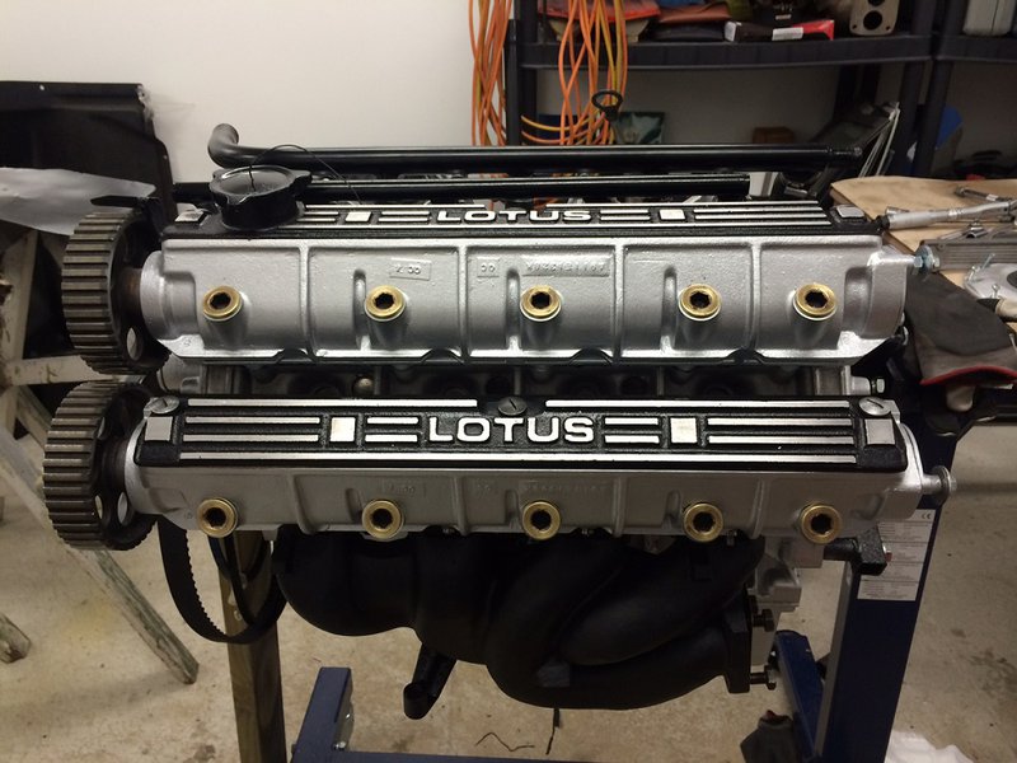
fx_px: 881
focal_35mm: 30
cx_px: 508
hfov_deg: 60.0
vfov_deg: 46.8
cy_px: 382
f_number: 2.2
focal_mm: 4.12
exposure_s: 1/33
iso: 50
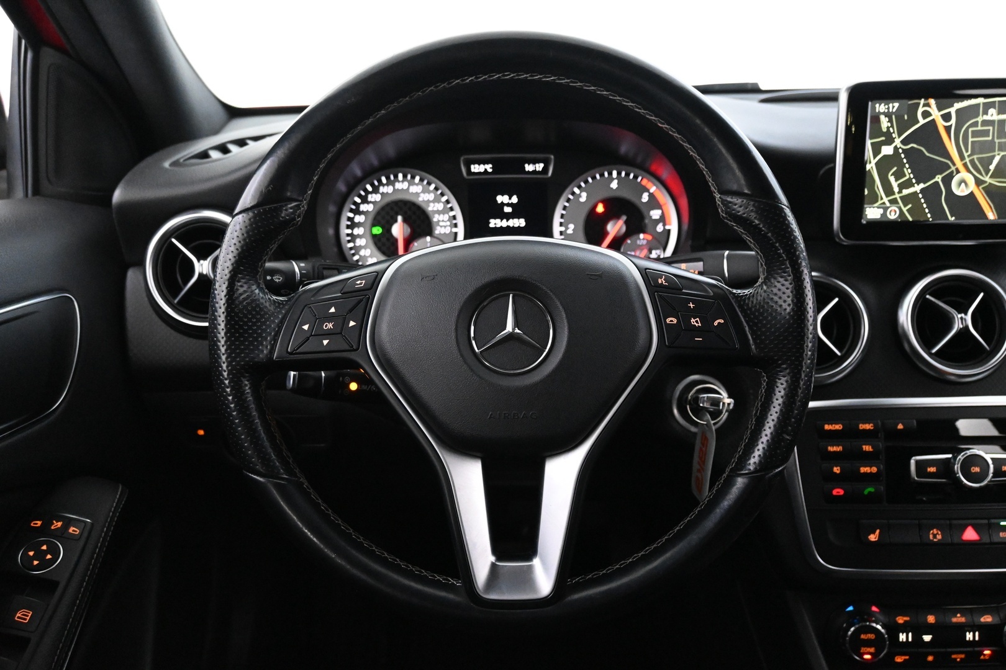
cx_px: 503
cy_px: 335
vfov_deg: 41.7
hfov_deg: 59.5
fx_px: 880
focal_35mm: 32
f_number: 4
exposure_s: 1/30
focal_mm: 21
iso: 6400
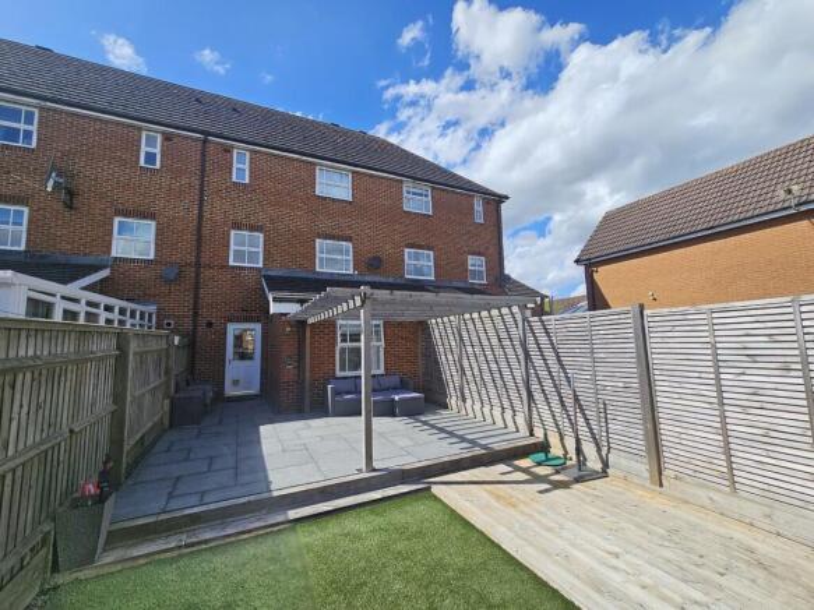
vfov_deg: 89.9
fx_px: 306
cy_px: 305
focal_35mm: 13
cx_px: 407
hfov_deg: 106.2
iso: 50
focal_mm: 2.2
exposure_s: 1/3333
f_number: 2.2
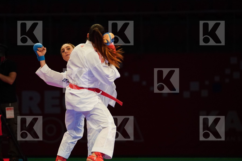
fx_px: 1519
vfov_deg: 6.1
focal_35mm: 226
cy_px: 80
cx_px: 121
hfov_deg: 9.1
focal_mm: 151
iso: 2500
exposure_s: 1/1000
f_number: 2.8
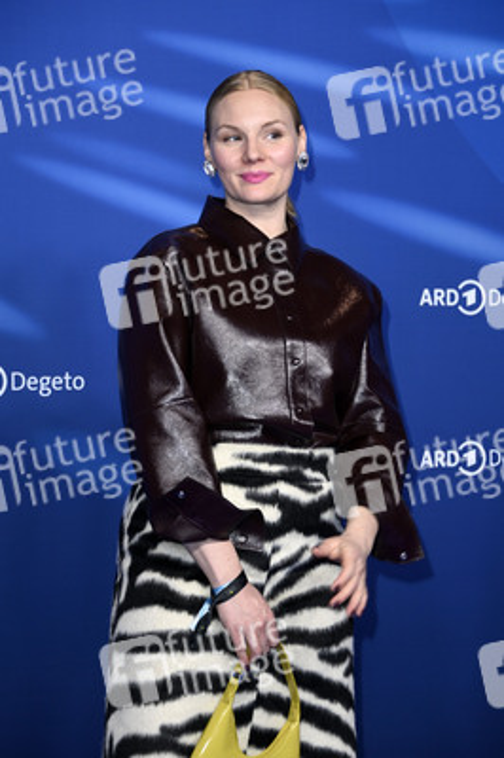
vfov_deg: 17.7
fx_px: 2440
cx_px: 252
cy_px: 379
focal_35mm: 116
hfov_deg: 11.8
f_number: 5.6
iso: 1000
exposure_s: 1/250
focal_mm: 116
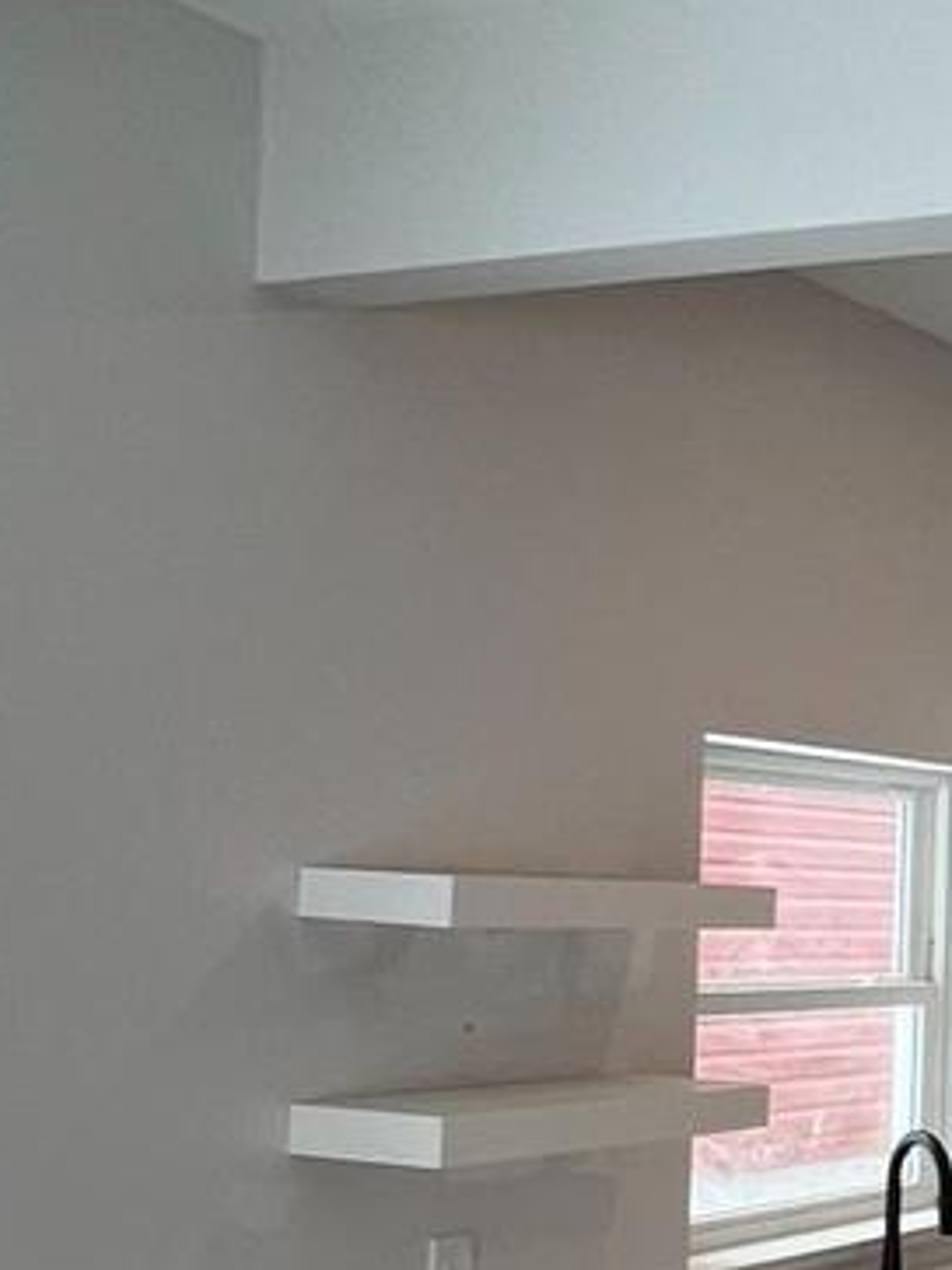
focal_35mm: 55
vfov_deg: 34.5
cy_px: 889
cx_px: 1522
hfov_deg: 21.2
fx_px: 2018
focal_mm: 1.57
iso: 50
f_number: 1.8
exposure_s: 1/120
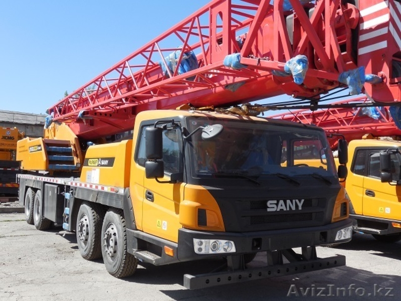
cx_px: 200
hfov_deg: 49.0
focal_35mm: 38
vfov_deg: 37.7
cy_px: 150
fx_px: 440
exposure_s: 1/640
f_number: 4.2
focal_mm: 6.8
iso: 125
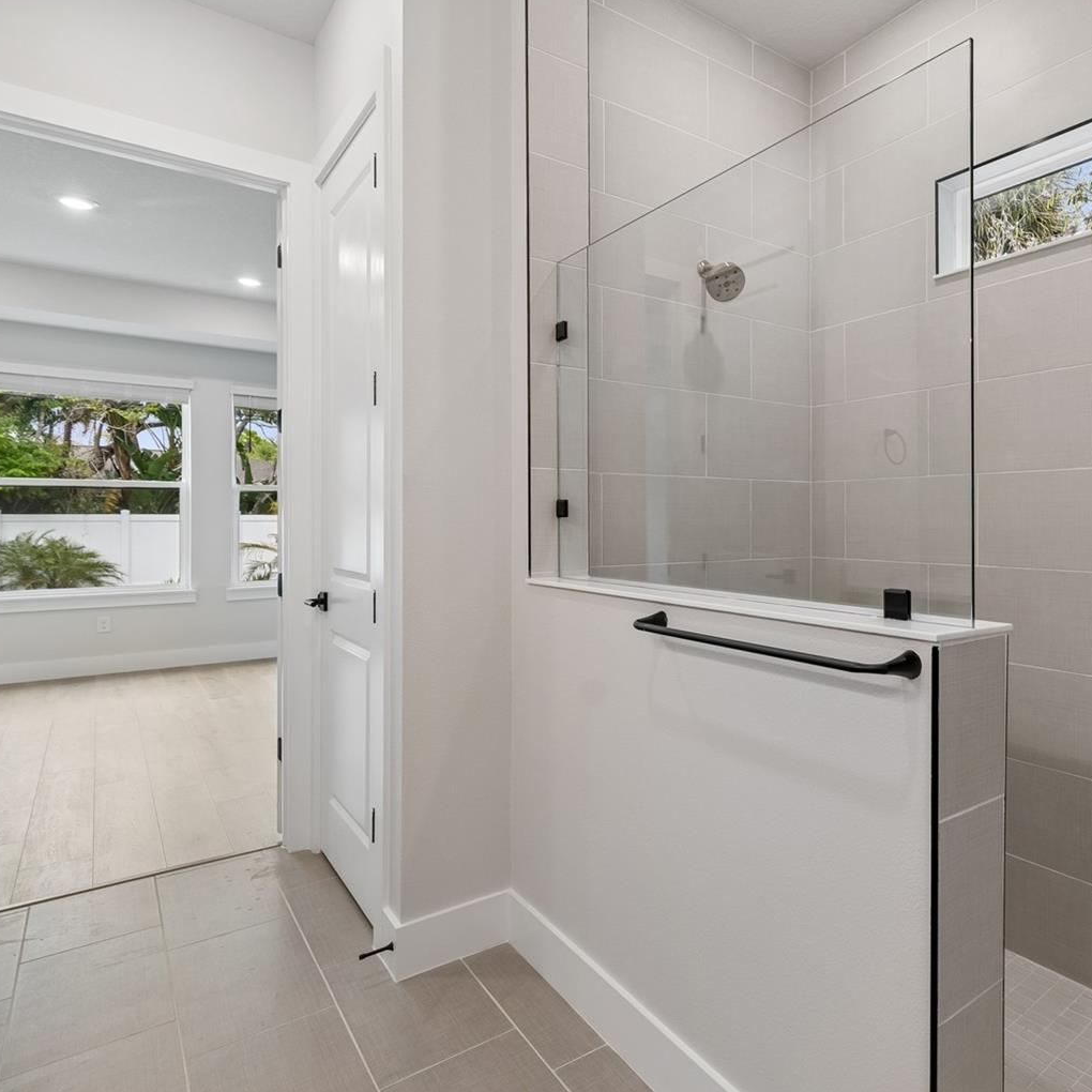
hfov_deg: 69.6
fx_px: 714
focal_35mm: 20
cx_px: 825
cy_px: 525
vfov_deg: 74.8
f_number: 7.1
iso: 100
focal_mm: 10
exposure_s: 1/30
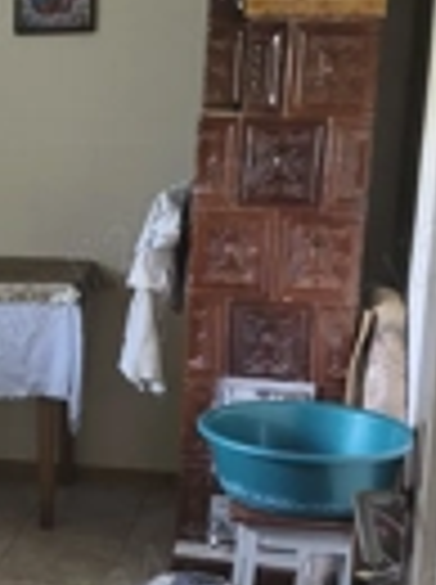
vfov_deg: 27.4
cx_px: -54
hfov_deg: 19.7
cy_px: 338
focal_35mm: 71
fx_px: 1196
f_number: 1.65
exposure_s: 1/50
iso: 1250
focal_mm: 6.18
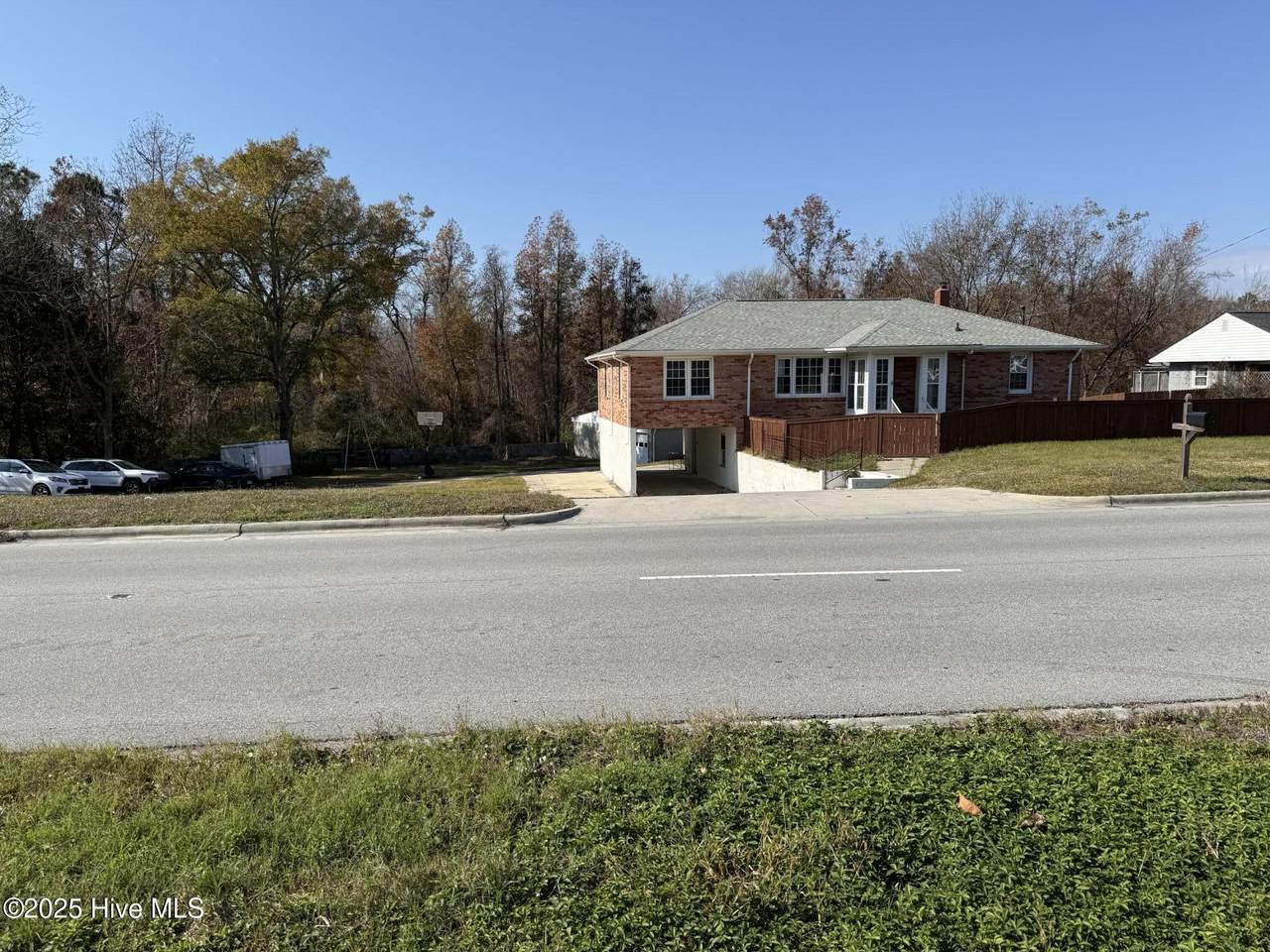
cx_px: 635
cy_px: 476
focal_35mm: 24
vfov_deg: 56.8
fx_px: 881
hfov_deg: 71.6
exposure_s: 1/4975
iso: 80
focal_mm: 6.76
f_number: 1.78
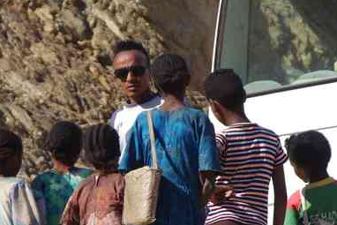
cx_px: 138
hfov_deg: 4.4
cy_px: 144
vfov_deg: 2.9
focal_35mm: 471
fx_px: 4411
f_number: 9
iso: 400
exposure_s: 1/200
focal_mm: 120
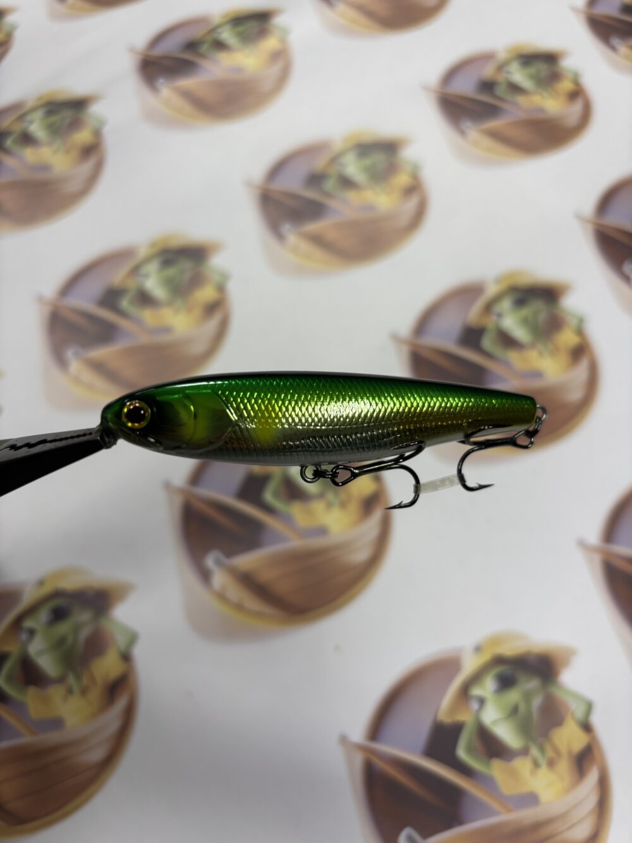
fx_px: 633
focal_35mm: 26
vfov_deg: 67.3
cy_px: 422
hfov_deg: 53.1
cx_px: 316
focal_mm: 5.96
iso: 80
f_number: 1.6
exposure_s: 1/60
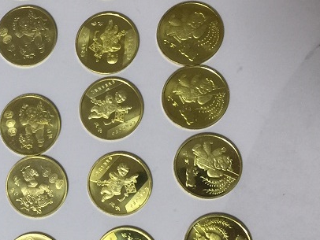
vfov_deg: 21.0
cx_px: 12
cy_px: 151
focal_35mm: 70
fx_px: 647
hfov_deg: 26.5
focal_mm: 4.15
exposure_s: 1/17
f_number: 2.2
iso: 40
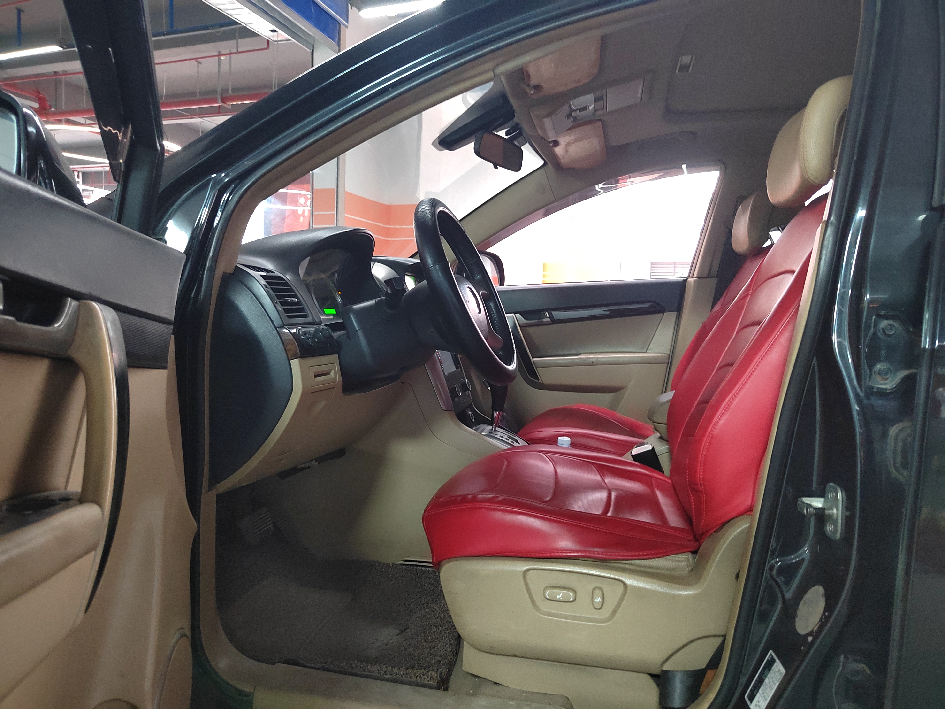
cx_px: 472
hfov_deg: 73.9
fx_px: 628
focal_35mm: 23
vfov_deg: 58.9
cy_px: 354
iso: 5120
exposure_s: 1/25
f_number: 1.9
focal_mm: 5.52
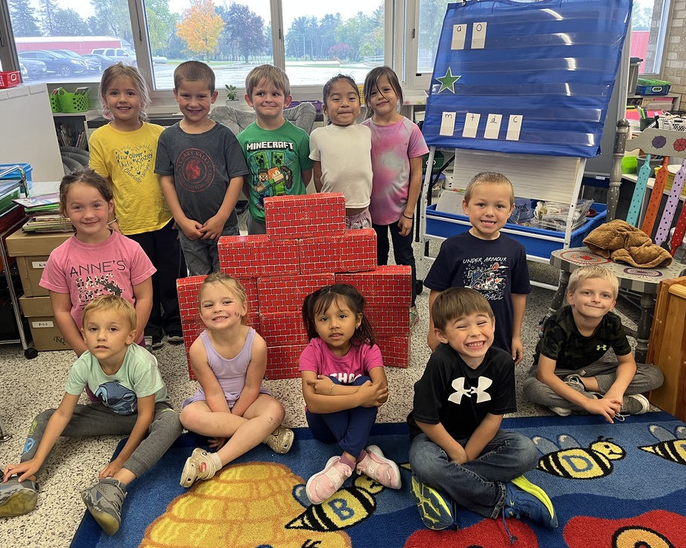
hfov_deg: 62.2
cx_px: 333
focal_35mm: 28
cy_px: 272
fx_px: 568
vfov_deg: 51.5
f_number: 1.6
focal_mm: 5.1
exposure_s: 1/60
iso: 80
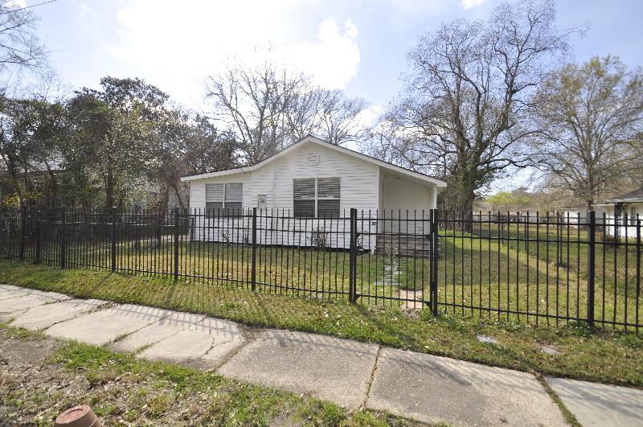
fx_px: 268
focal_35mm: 15
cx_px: 322
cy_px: 214
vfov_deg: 77.2
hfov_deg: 100.5
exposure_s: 1/250
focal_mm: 10
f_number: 8
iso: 200
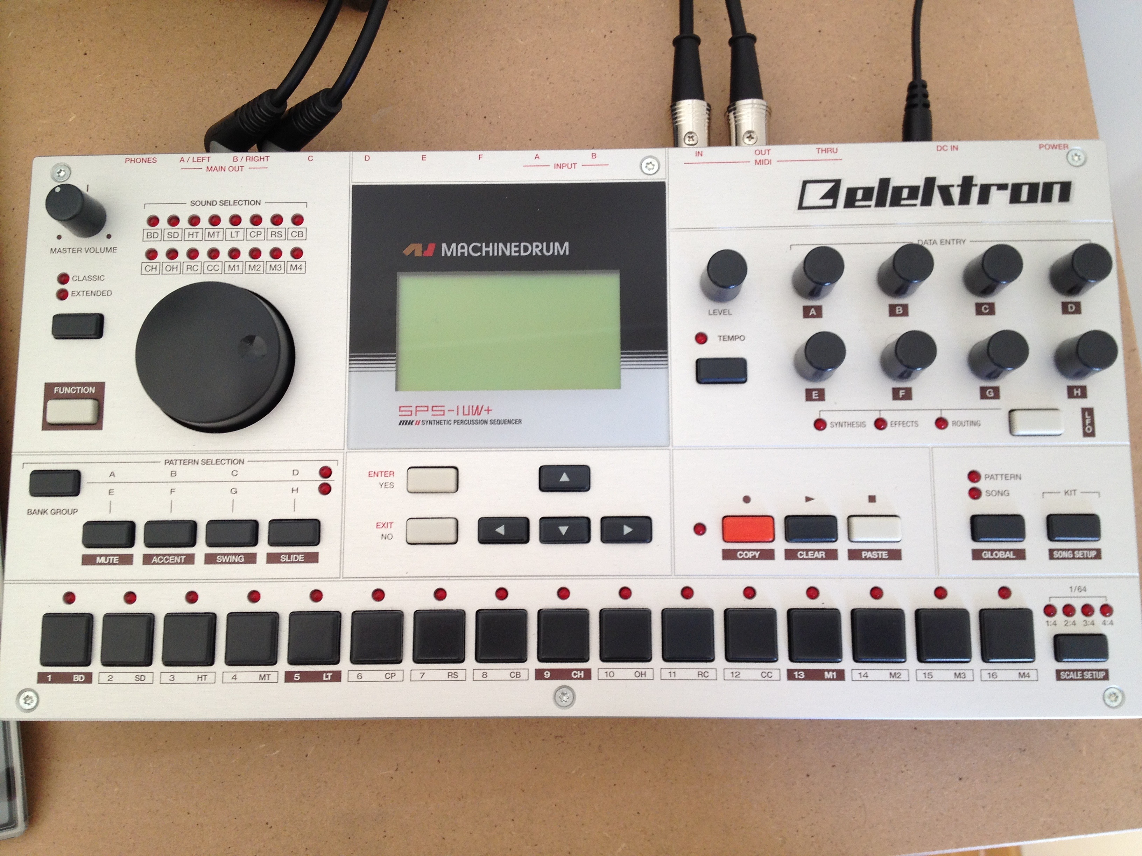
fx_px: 1155
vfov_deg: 40.7
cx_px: 571
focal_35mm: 35
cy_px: 428
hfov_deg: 52.6
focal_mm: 4.28
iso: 80
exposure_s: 1/40
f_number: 2.4
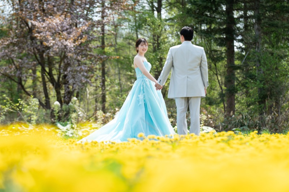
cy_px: 96
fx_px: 1027
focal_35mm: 128
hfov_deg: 16.0
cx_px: 144
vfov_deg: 10.7
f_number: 4
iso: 200
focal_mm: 128
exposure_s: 1/1250
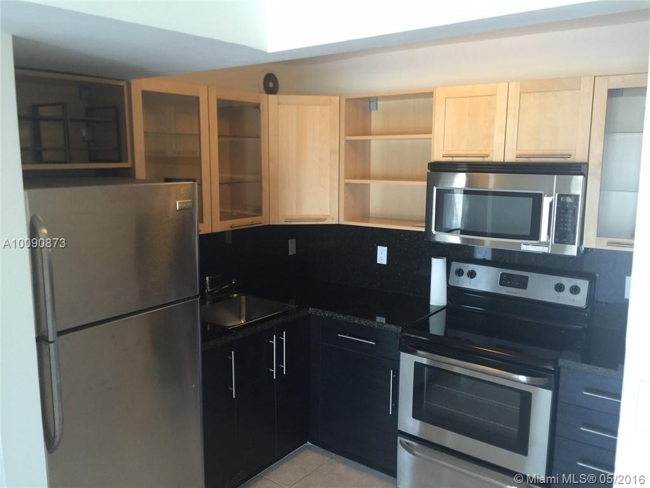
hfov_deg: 61.7
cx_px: 325
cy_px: 244
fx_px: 545
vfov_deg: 48.2
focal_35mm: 29
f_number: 2.2
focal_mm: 4.15
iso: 50
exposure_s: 1/15
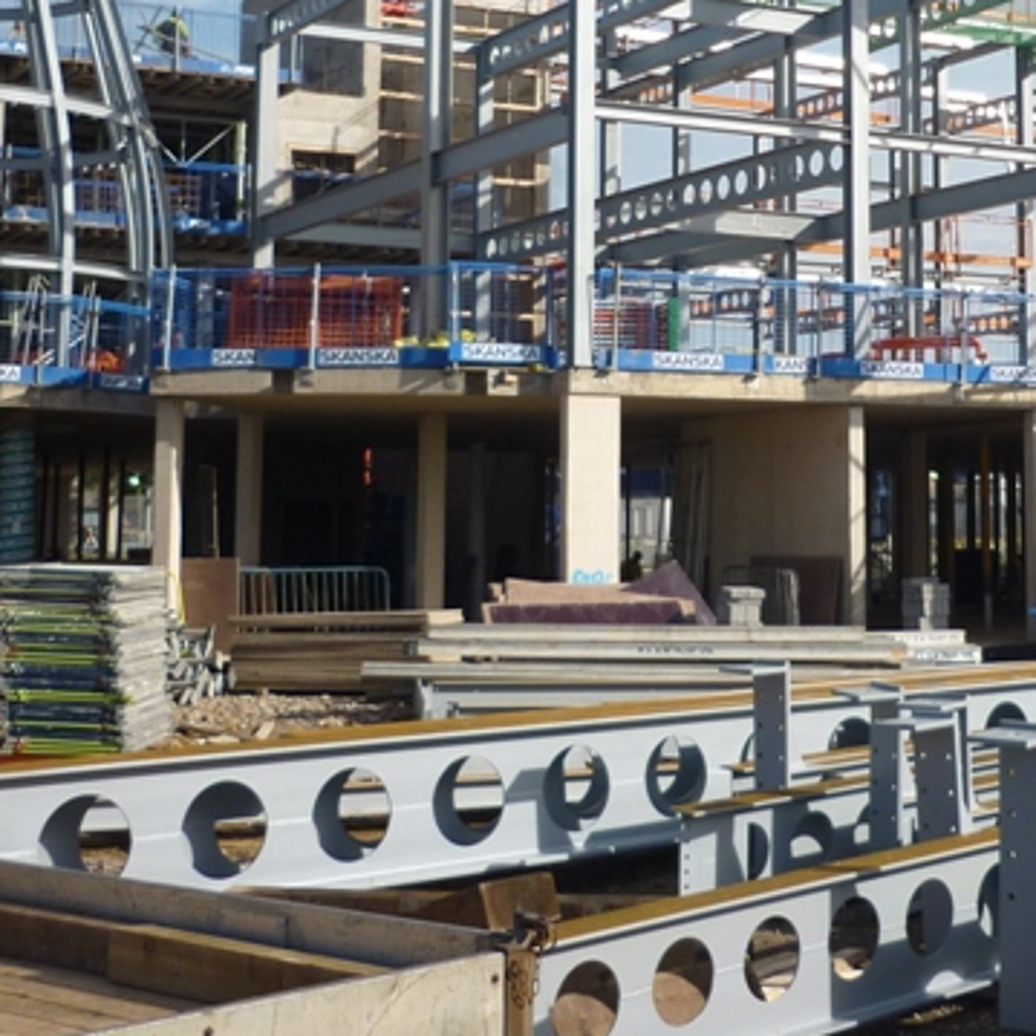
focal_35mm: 65
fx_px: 2201
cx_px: 820
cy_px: 176
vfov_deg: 25.9
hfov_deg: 26.0
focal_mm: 5.5
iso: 80
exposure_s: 1/200
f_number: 8
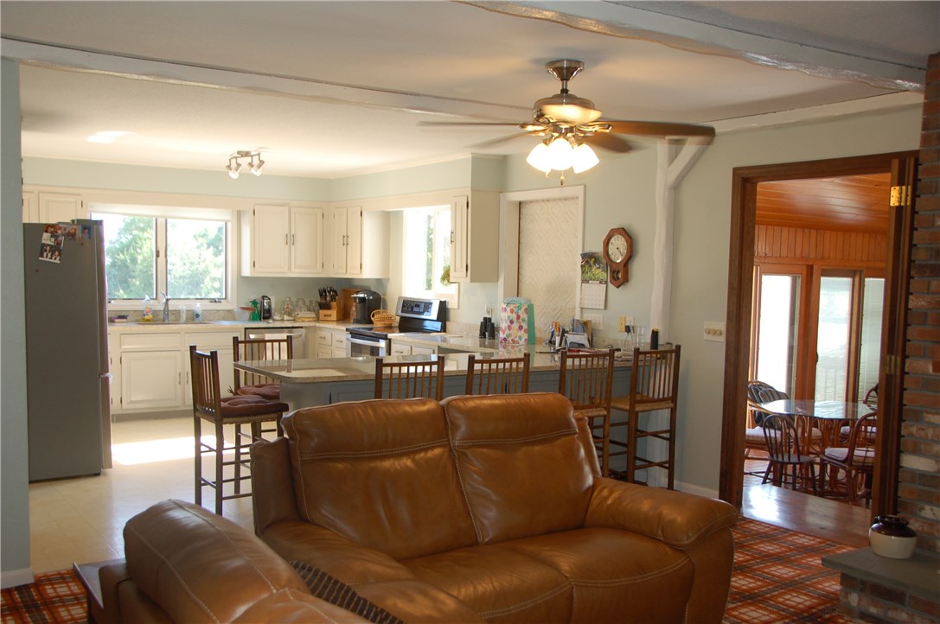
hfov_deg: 53.2
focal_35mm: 36
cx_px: 470
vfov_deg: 36.8
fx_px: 939
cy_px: 312
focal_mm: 24
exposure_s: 1/80
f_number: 3.8
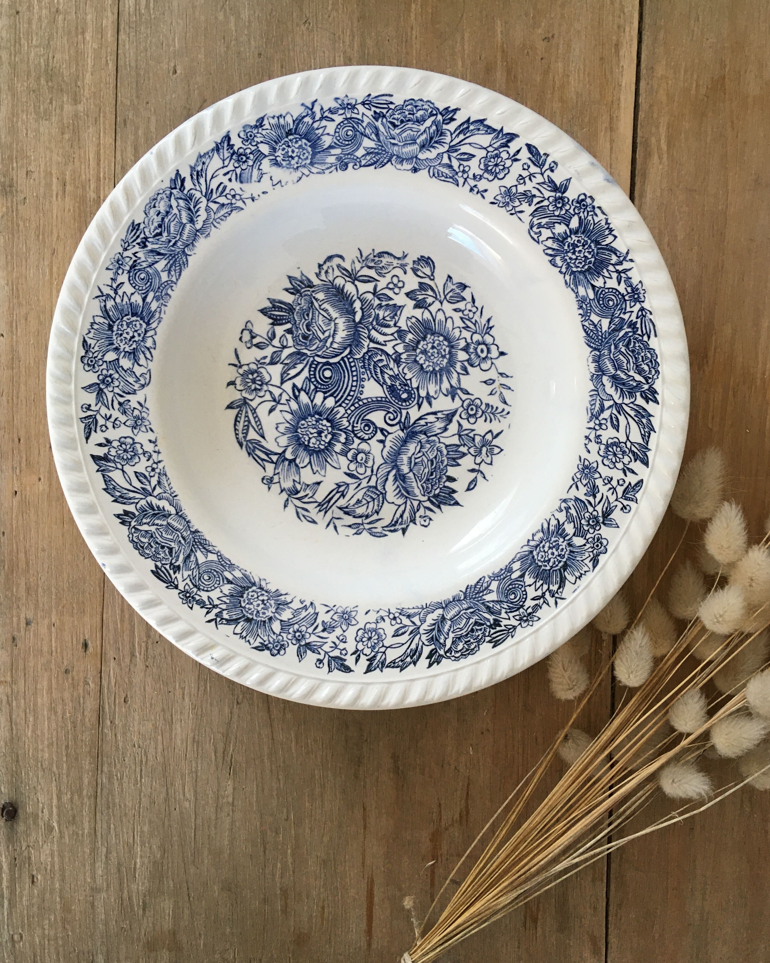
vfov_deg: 57.1
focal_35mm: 31
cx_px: 389
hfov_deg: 47.1
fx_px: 883
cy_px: 449
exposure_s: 1/33
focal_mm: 4.15
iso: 50
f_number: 2.2
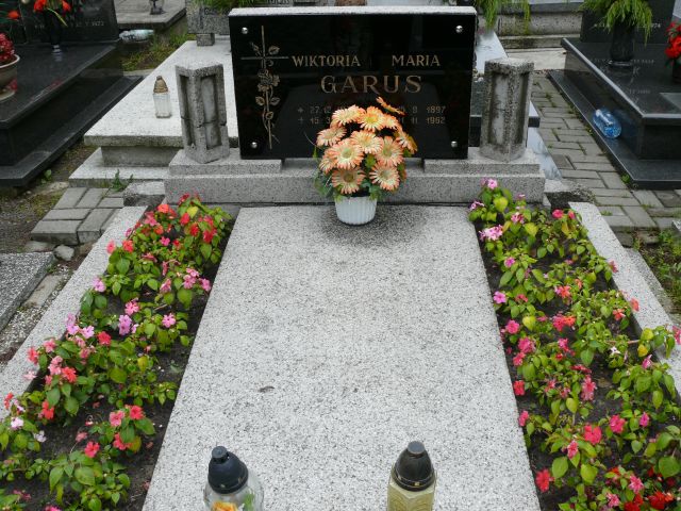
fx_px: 689
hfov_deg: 52.6
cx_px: 340
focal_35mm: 35
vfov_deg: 40.7
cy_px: 256
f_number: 4
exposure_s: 1/200
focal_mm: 7.4
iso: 100
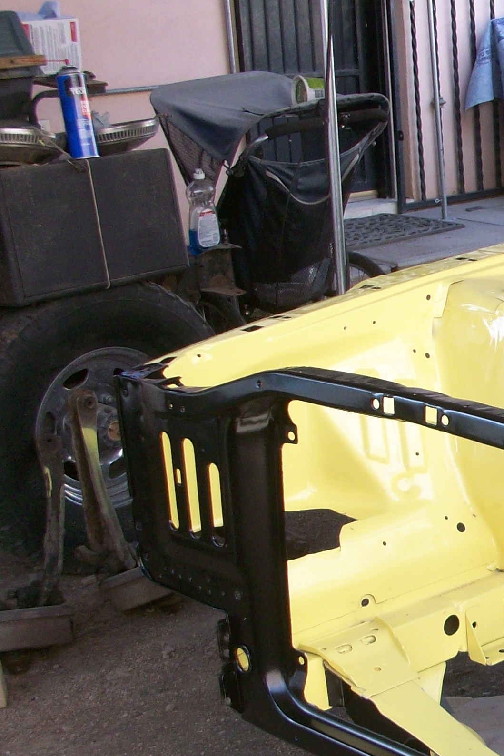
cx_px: 773
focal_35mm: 73
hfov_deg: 16.8
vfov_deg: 27.4
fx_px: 1533
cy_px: 543
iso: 64
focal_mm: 5.7
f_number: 2.8
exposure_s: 1/116
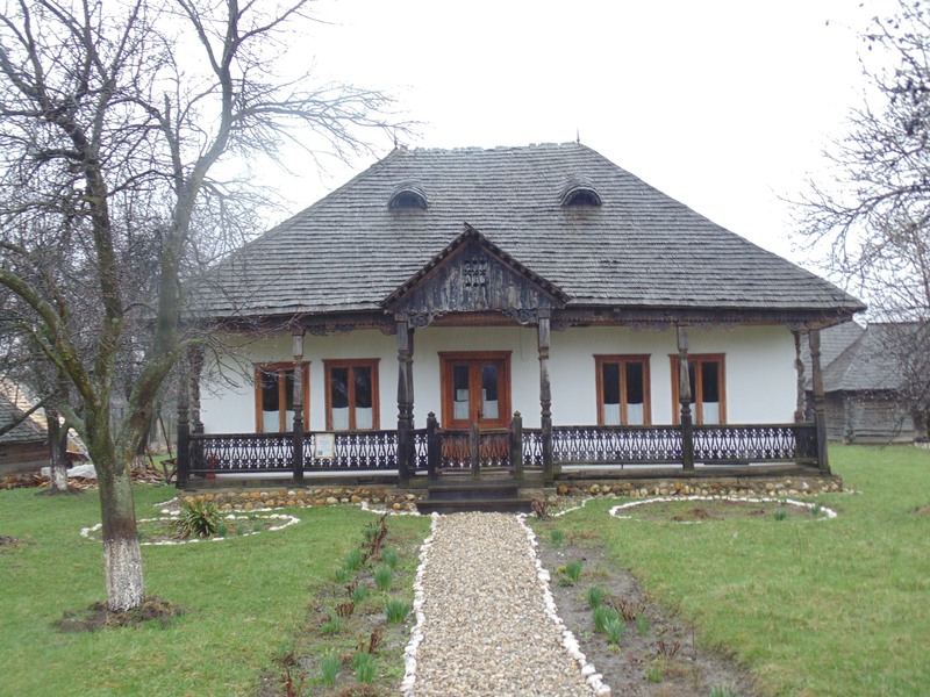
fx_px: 1102
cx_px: 465
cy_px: 348
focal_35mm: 41
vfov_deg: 35.1
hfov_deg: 45.8
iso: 100
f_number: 3.6
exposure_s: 1/30
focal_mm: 7.4
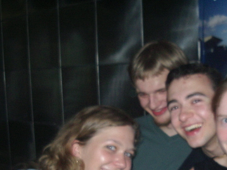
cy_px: 147
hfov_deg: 28.4
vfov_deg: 21.2
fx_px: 446
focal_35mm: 68
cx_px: 146
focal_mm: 5.8
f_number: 2.6
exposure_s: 1/60
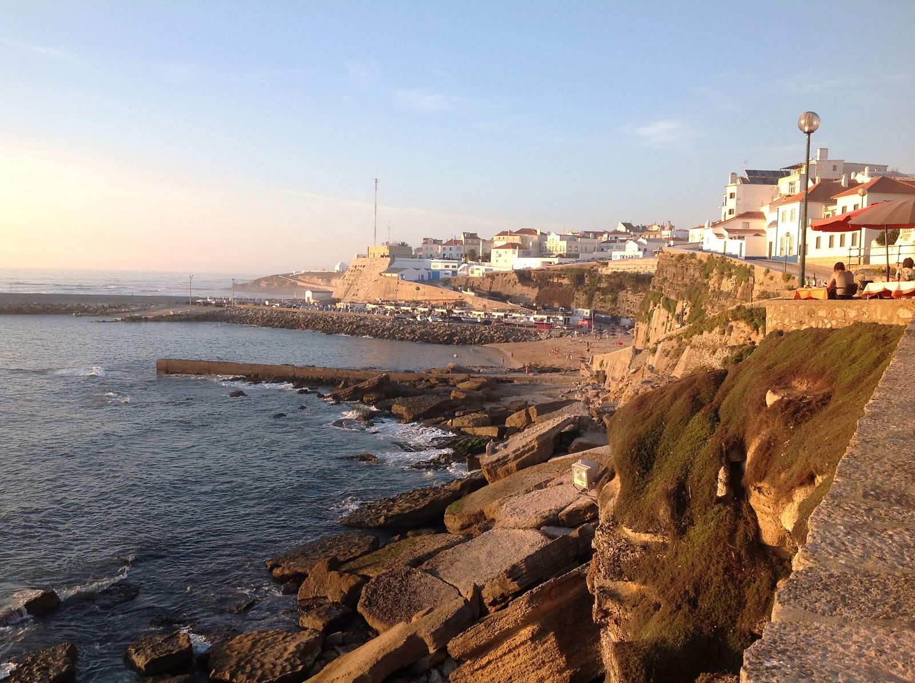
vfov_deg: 40.6
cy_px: 342
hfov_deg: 52.7
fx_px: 924
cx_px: 458
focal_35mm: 35
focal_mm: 4.28
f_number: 2.4
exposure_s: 1/340
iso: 80
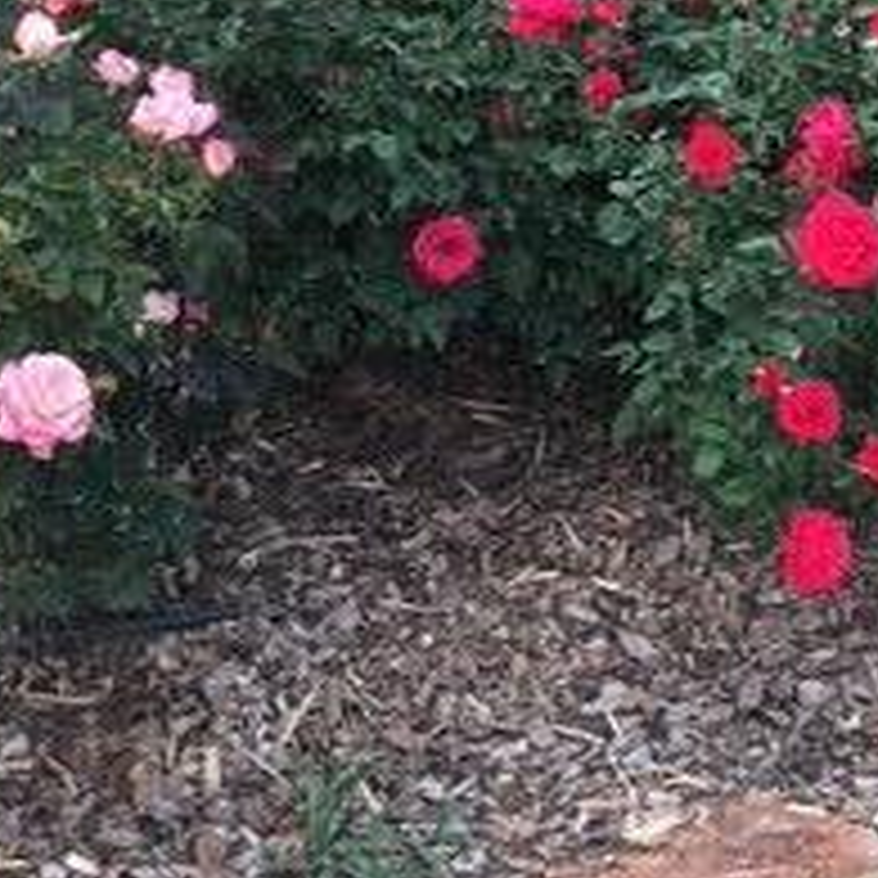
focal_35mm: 84
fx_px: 2410
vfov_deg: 19.7
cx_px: 869
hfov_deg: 20.0
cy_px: -95
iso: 50
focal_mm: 4.15
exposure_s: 1/120
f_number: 2.2
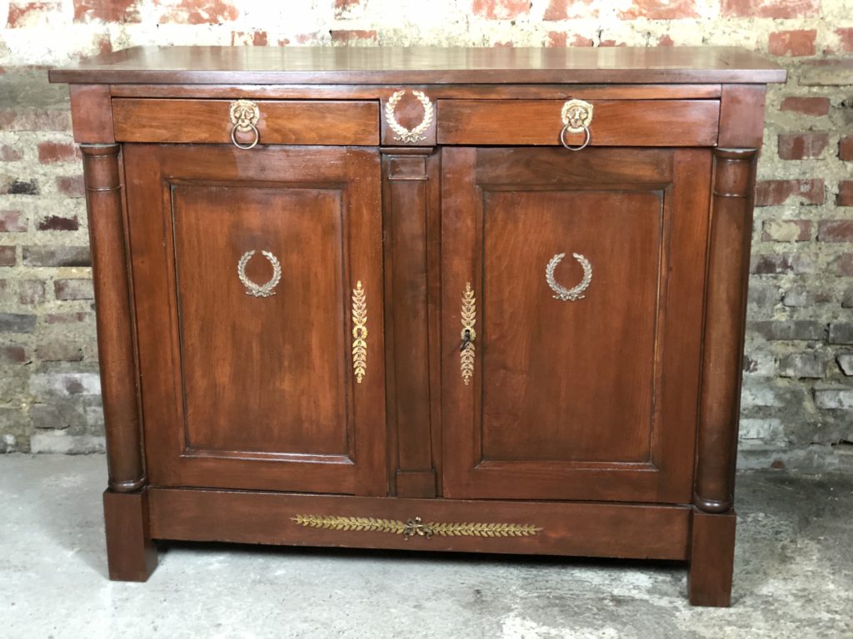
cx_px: 426
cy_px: 320
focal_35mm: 52
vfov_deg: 28.0
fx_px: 1281
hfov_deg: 36.8
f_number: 2.4
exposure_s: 1/8
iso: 200
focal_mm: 6
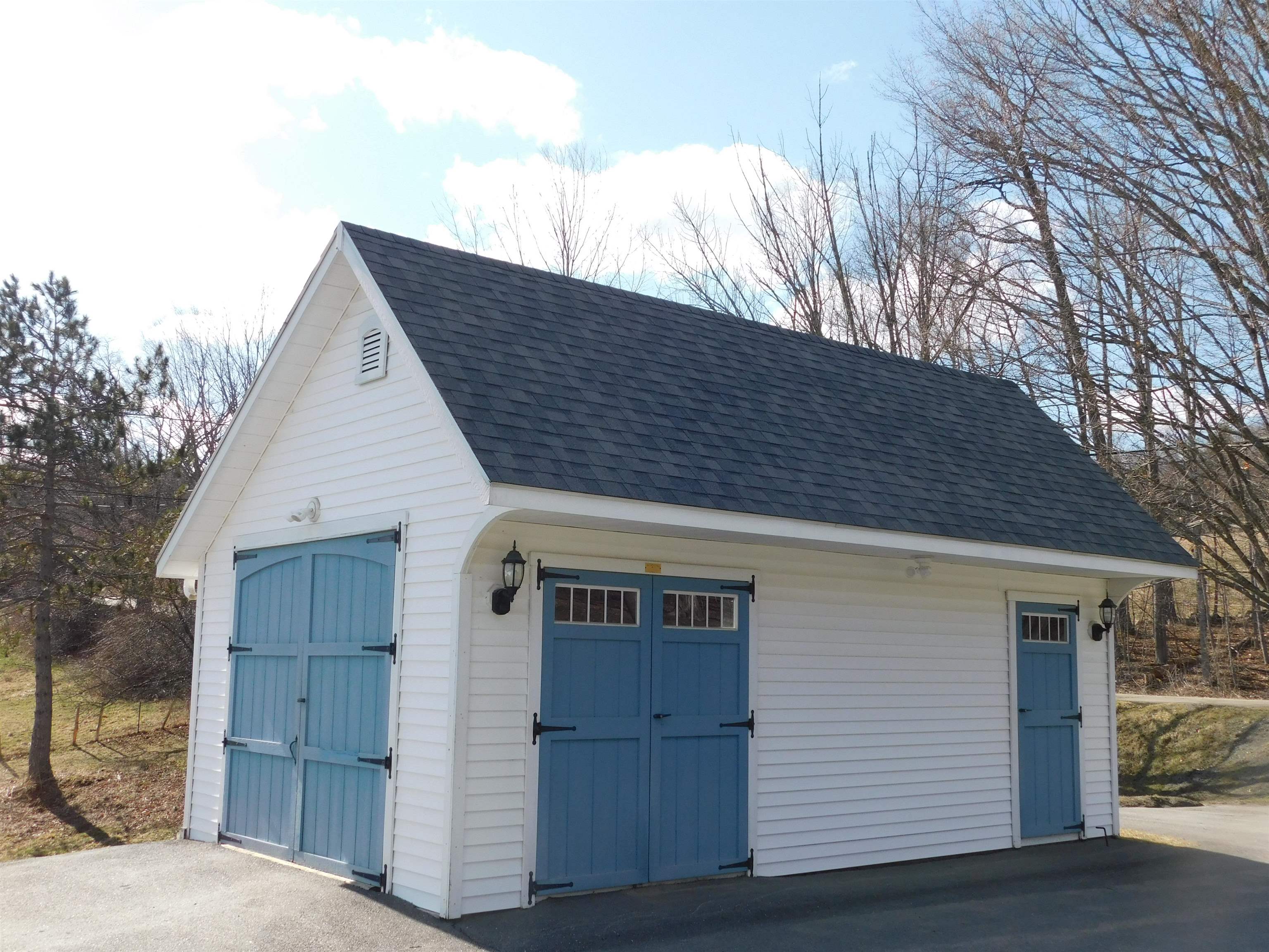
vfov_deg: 39.7
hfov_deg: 51.4
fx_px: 1320
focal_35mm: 36
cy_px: 476
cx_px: 634
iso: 125
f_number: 3.5
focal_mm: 6.3
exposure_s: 1/800
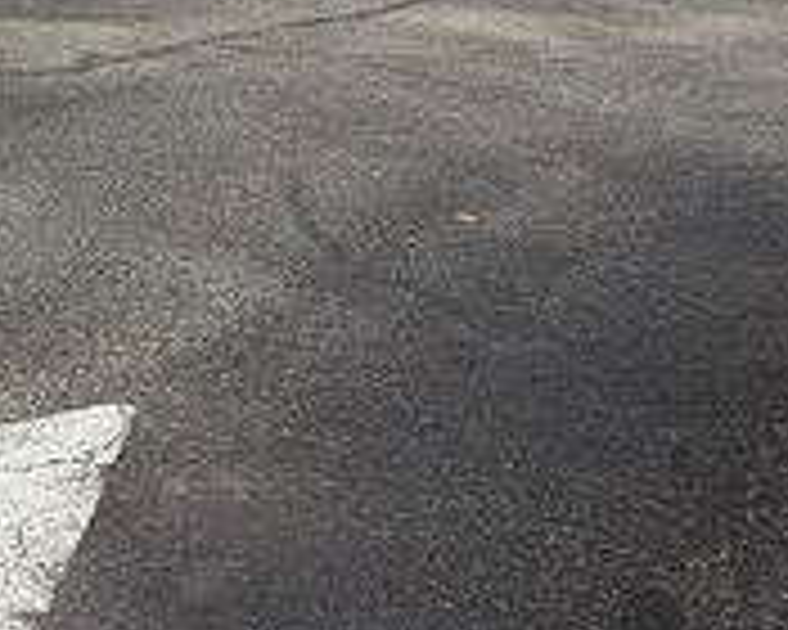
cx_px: -144
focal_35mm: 52
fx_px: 1213
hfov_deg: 30.8
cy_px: -119
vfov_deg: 26.1
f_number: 2.2
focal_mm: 2.22
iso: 50
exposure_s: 1/955
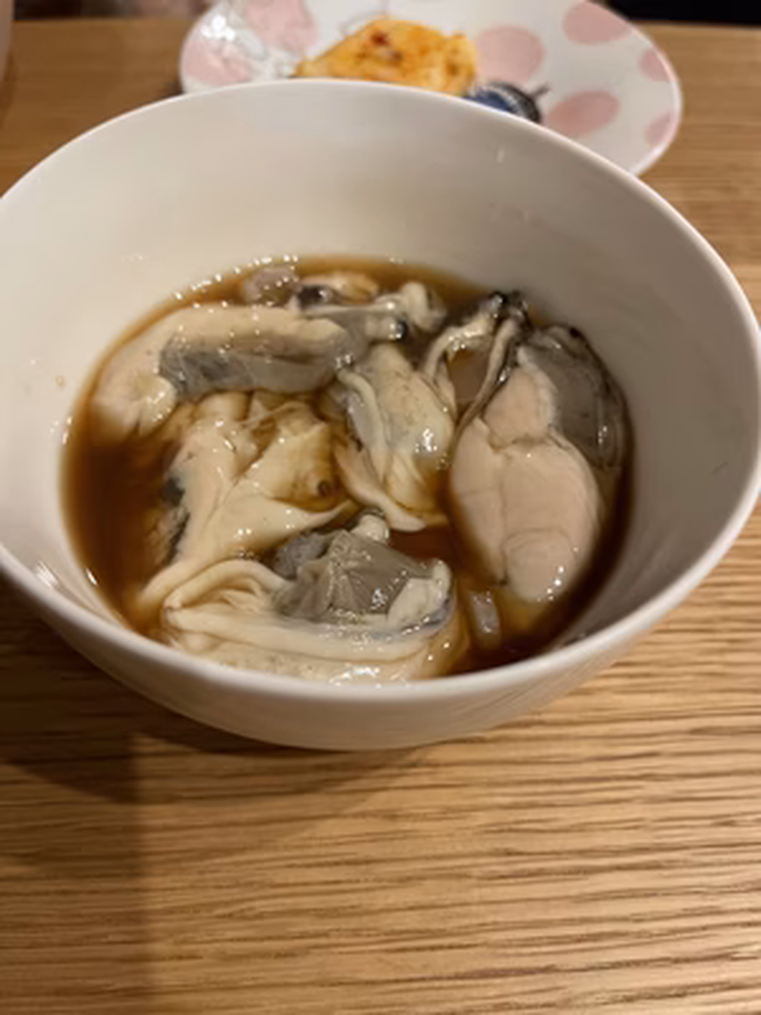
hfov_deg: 54.9
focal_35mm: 25
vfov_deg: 69.4
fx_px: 733
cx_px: 380
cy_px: 508
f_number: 1.6
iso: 200
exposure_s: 1/50
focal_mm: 5.1
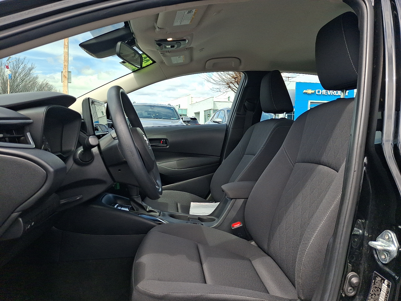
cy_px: 150
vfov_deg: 54.9
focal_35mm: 25
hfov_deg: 69.4
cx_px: 200
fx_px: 290
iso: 30
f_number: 1.8
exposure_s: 1/909
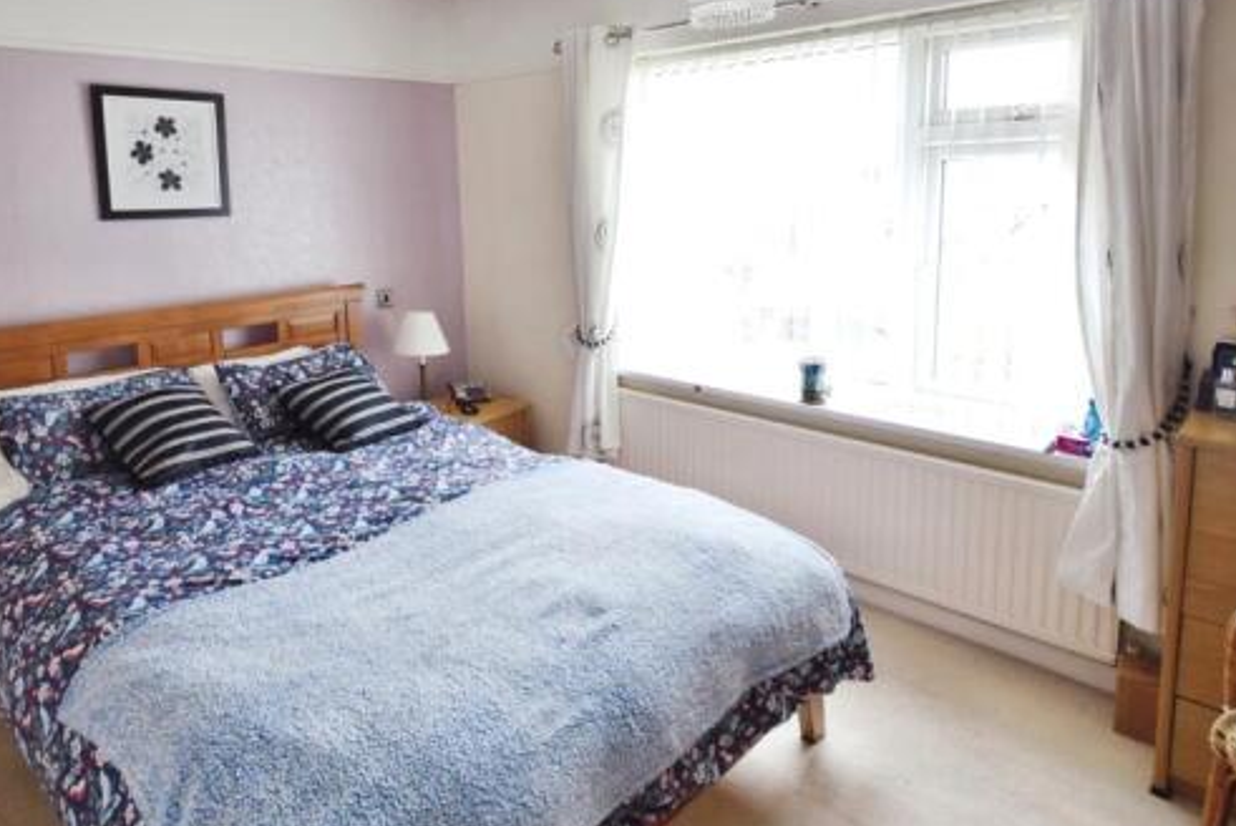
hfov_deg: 82.1
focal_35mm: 20
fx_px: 687
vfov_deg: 61.7
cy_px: 472
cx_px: 449
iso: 400
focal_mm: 10
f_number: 4.5
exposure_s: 1/80
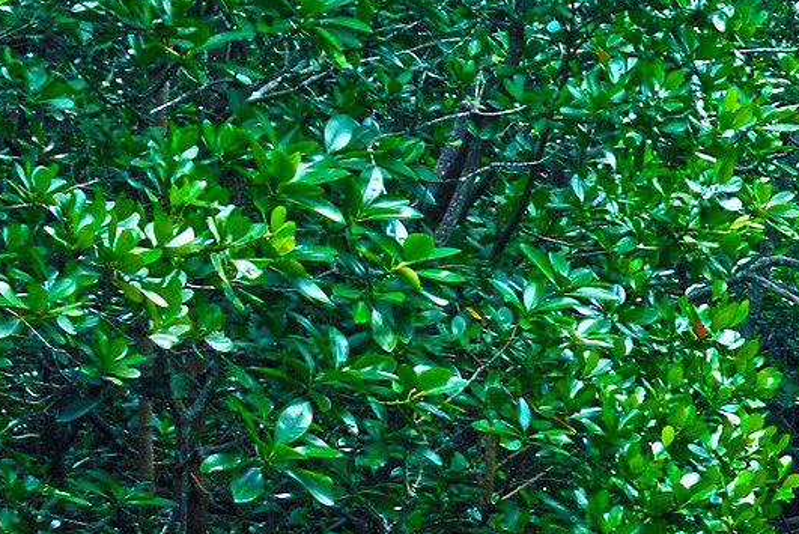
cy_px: 397
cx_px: 1616
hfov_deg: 10.0
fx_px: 4220
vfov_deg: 7.2
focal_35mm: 190
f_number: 5
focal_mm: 28
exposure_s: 1/50
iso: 320
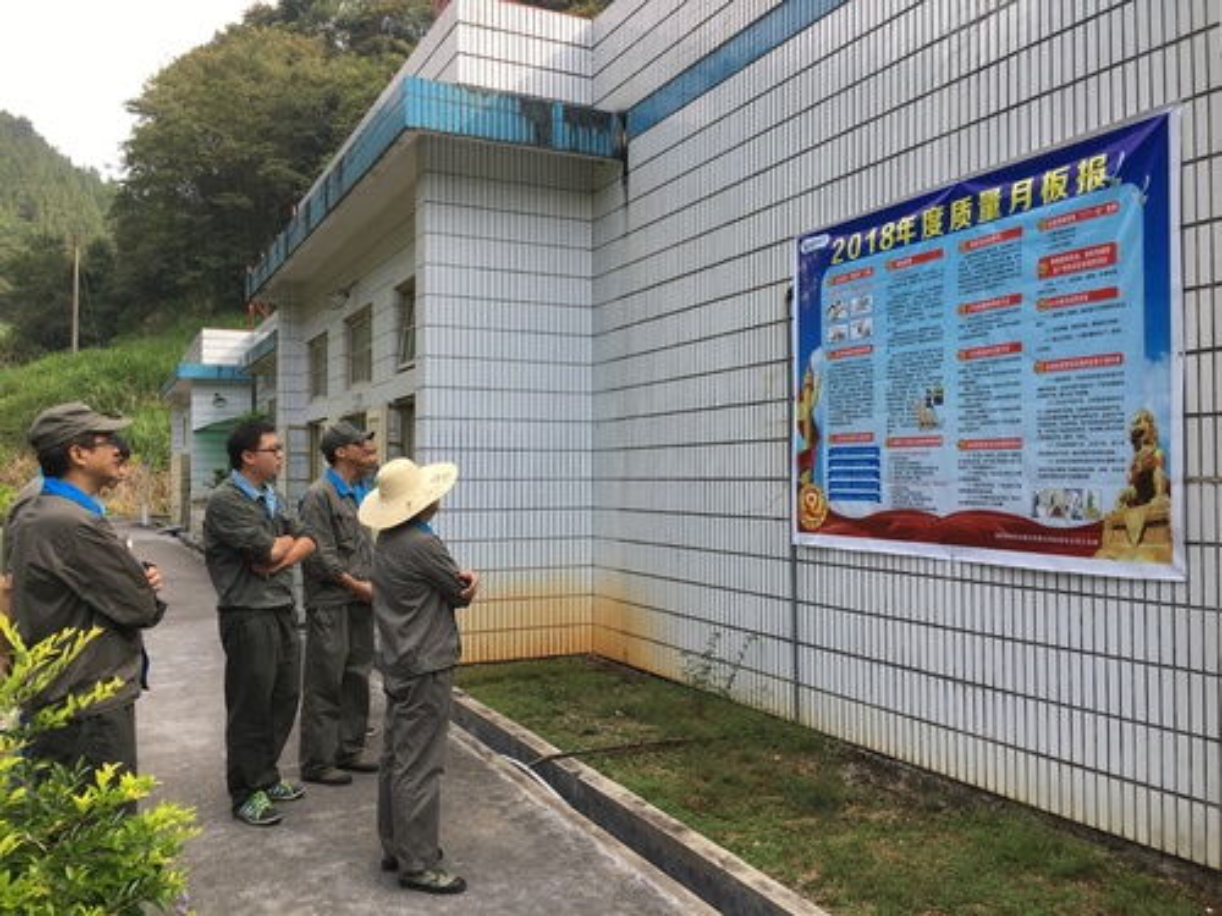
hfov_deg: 61.7
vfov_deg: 48.2
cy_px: 458
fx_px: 1024
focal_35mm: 29
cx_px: 611
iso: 25
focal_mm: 4.15
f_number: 2.2
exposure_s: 1/373
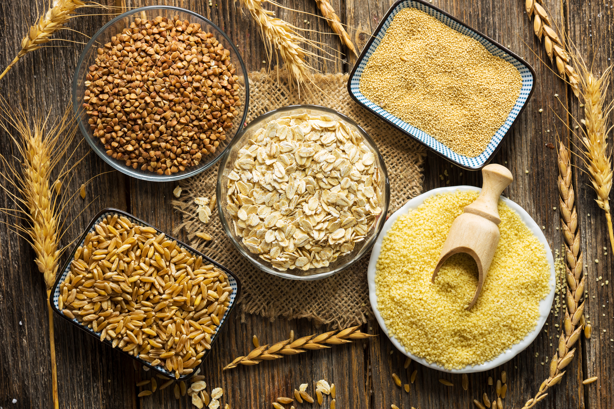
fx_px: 2047
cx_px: 307
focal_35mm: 120
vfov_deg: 11.4
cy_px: 204
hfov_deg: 17.1
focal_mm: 80
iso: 100
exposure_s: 1/30
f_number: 6.3
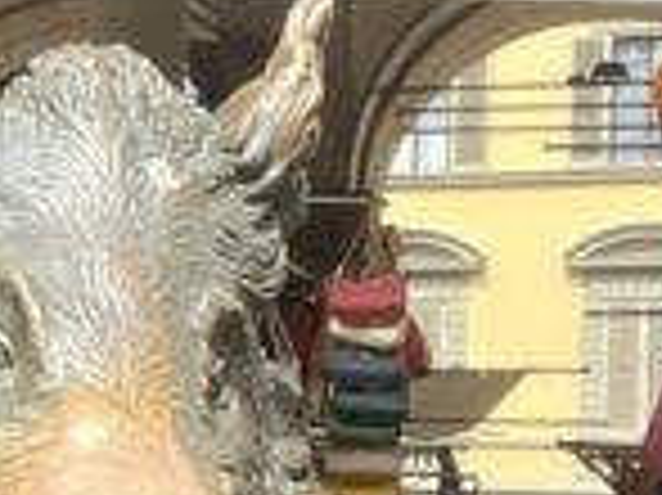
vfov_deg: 12.3
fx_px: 2293
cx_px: -293
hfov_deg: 15.3
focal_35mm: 120
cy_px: 378
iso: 40
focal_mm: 2.71
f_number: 2.2
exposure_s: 1/166
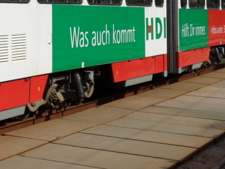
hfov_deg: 20.4
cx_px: -18
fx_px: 598
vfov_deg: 15.7
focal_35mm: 92
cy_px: -8
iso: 80
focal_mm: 5.3
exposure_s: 1/750
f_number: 5
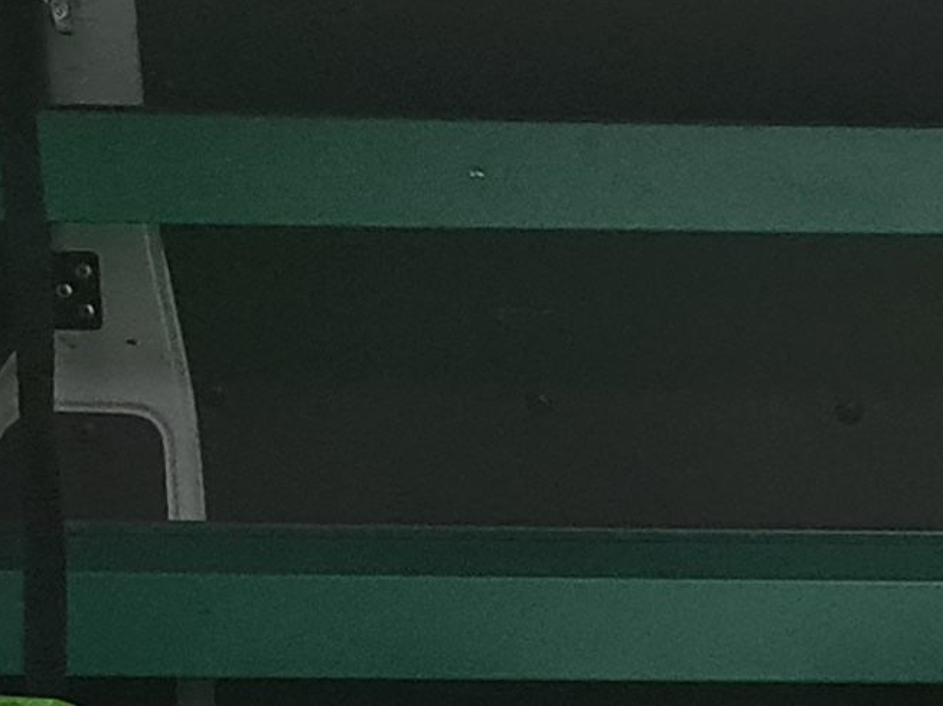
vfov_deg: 9.5
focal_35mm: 153
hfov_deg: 12.7
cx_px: 1070
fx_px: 4166
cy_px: 1011
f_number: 1.8
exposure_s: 1/100
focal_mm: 7
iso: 320
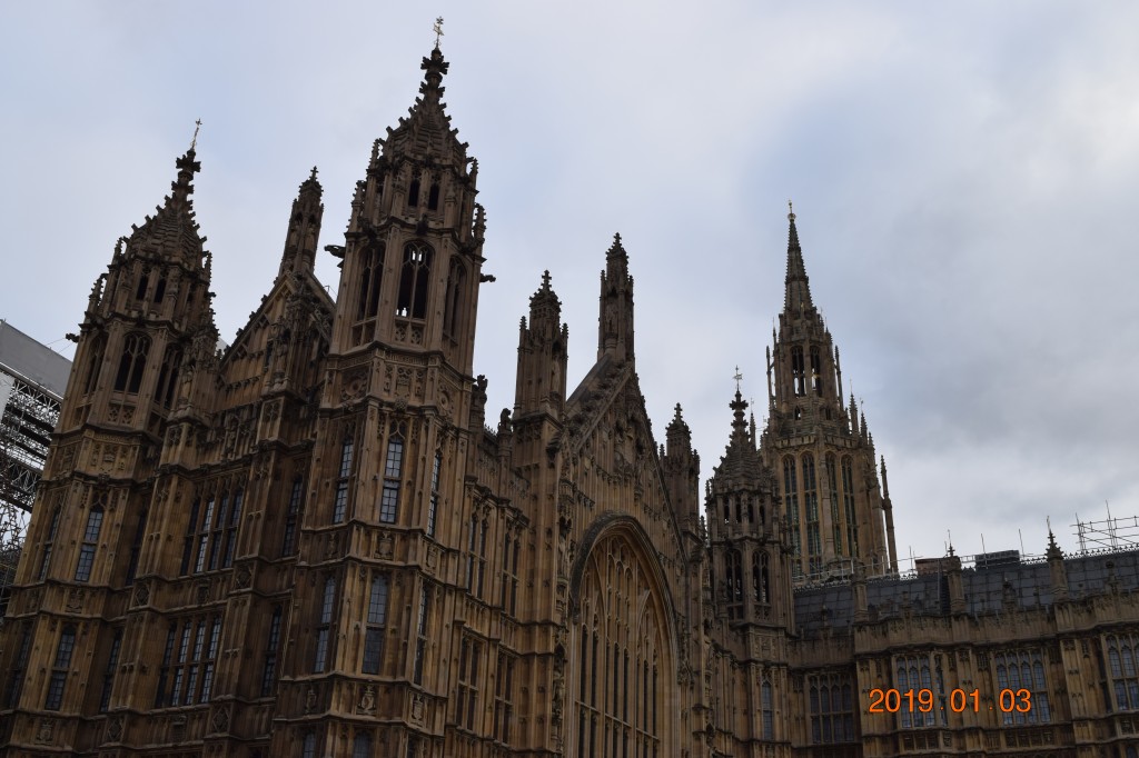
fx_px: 1186
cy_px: 379
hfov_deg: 51.3
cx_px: 570
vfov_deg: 35.5
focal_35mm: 38
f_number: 8
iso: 280
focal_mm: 25
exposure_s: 1/250
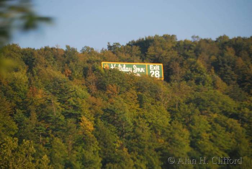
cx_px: 126
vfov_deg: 4.6
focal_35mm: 300
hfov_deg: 6.9
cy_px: 84
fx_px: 2102
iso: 500
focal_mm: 200
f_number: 5.6
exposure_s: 1/400
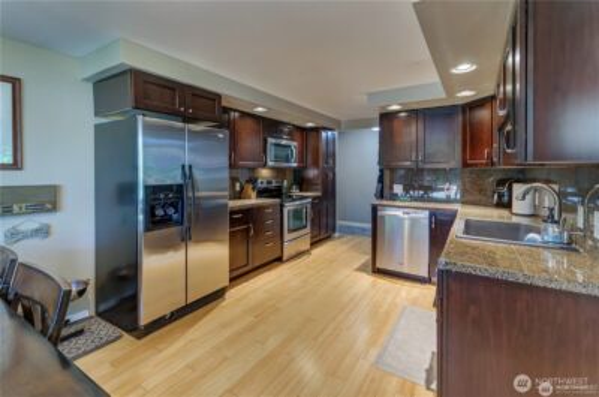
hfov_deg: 100.5
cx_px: 300
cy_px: 198
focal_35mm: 15
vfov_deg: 77.1
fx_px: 249
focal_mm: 10
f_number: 4
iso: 160
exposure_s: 1/10
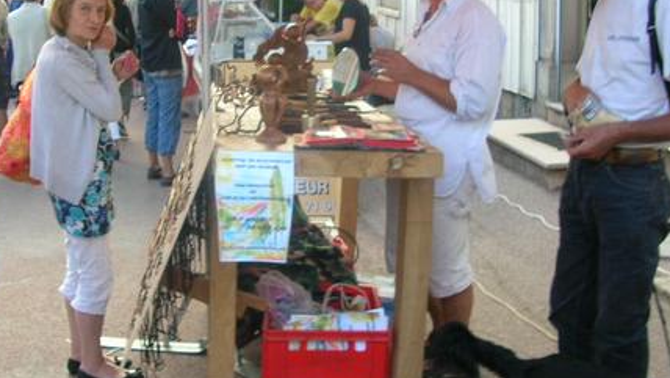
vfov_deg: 21.1
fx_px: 1013
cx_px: 307
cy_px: 171
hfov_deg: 36.6
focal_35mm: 57
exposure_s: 1/52.8
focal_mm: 5.8
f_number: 2.8
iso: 50
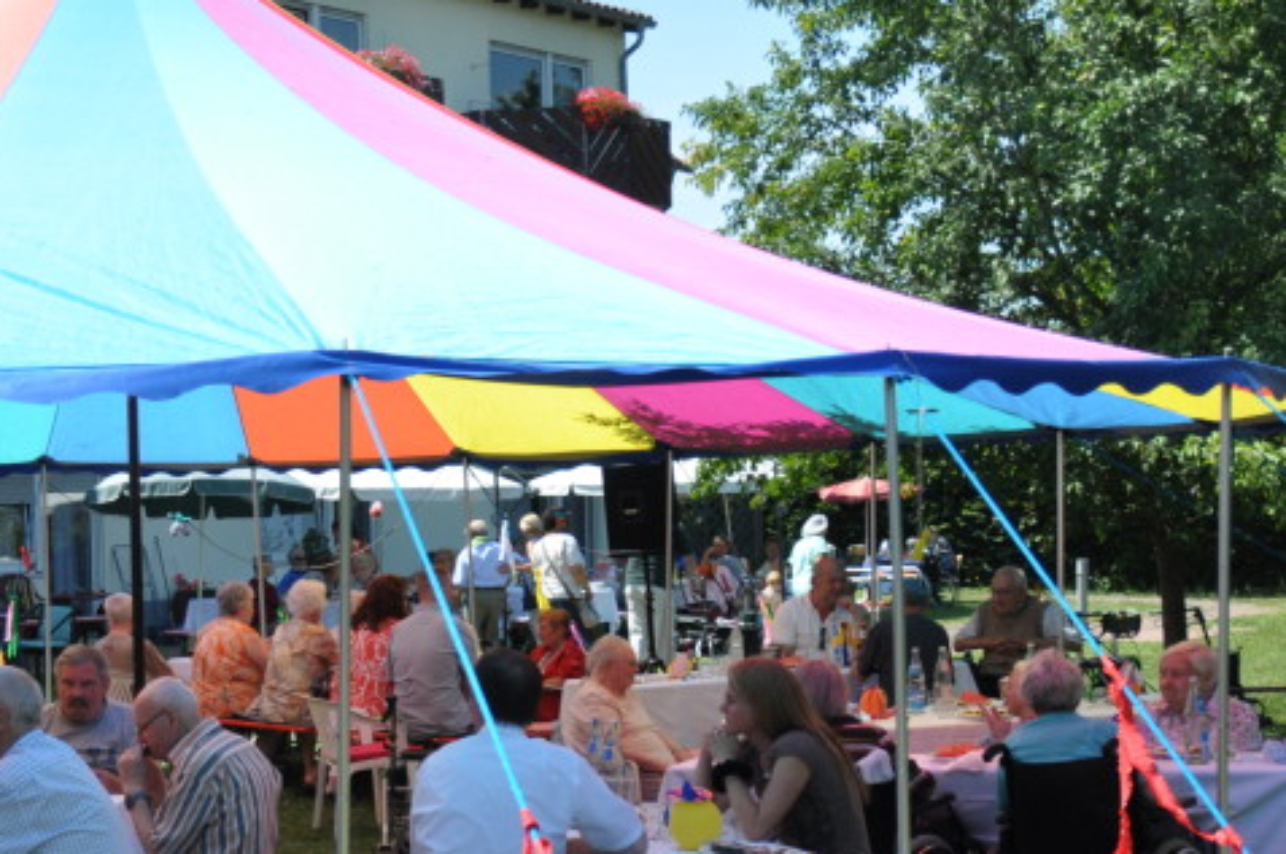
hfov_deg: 32.4
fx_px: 2070
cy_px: 665
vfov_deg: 23.0
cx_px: 67
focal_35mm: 58
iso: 500
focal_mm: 18
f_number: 3.5
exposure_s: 1/3200
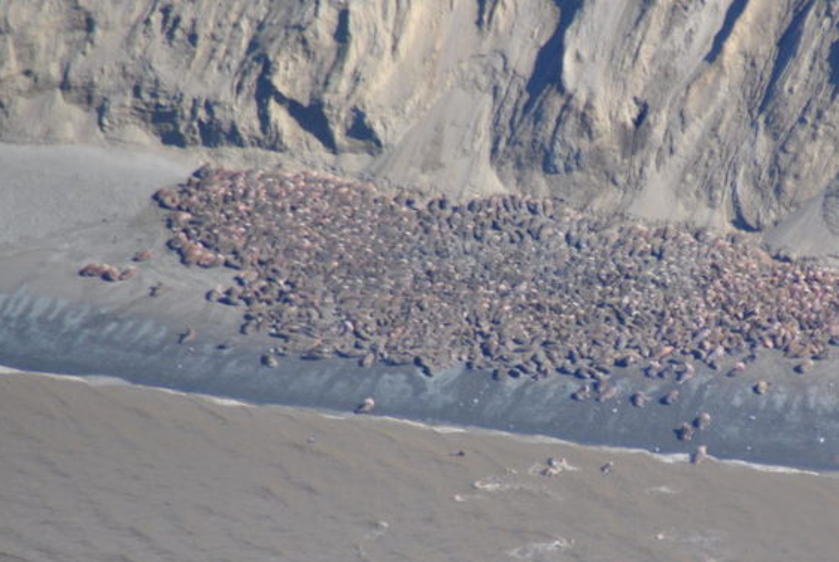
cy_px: 318
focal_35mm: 663
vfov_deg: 2.1
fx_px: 15472
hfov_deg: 3.1
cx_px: 563
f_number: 6.3
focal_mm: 300
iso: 200
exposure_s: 1/500
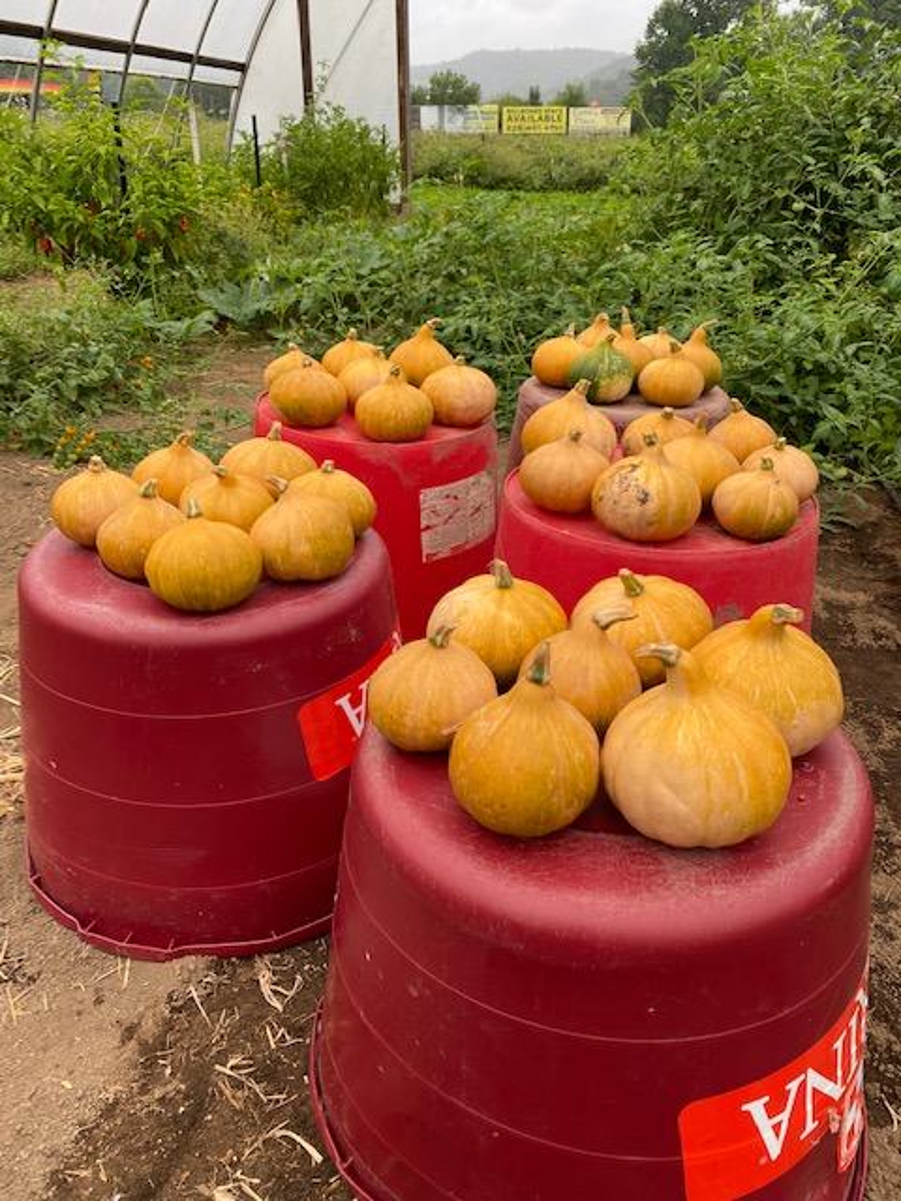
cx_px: 450
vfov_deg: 67.3
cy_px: 600
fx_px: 902
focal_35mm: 26
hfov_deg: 53.1
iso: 40
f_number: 1.8
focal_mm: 4.25
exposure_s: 1/122
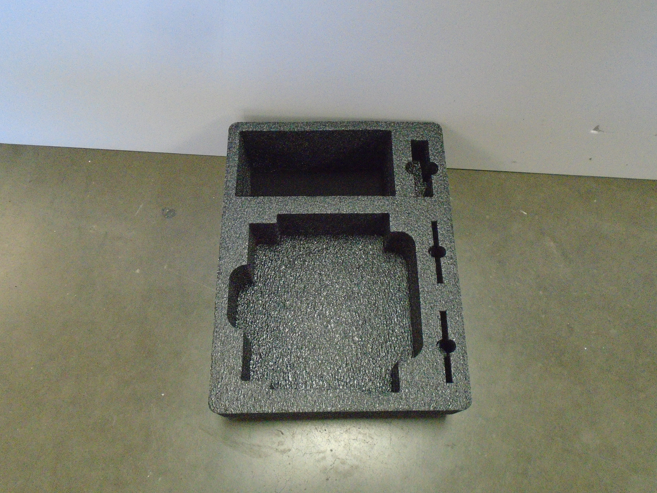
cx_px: 340
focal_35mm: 27
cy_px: 252
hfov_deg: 65.3
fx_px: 512
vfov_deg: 51.4
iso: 800
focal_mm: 4.6
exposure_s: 1/125
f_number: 3.2
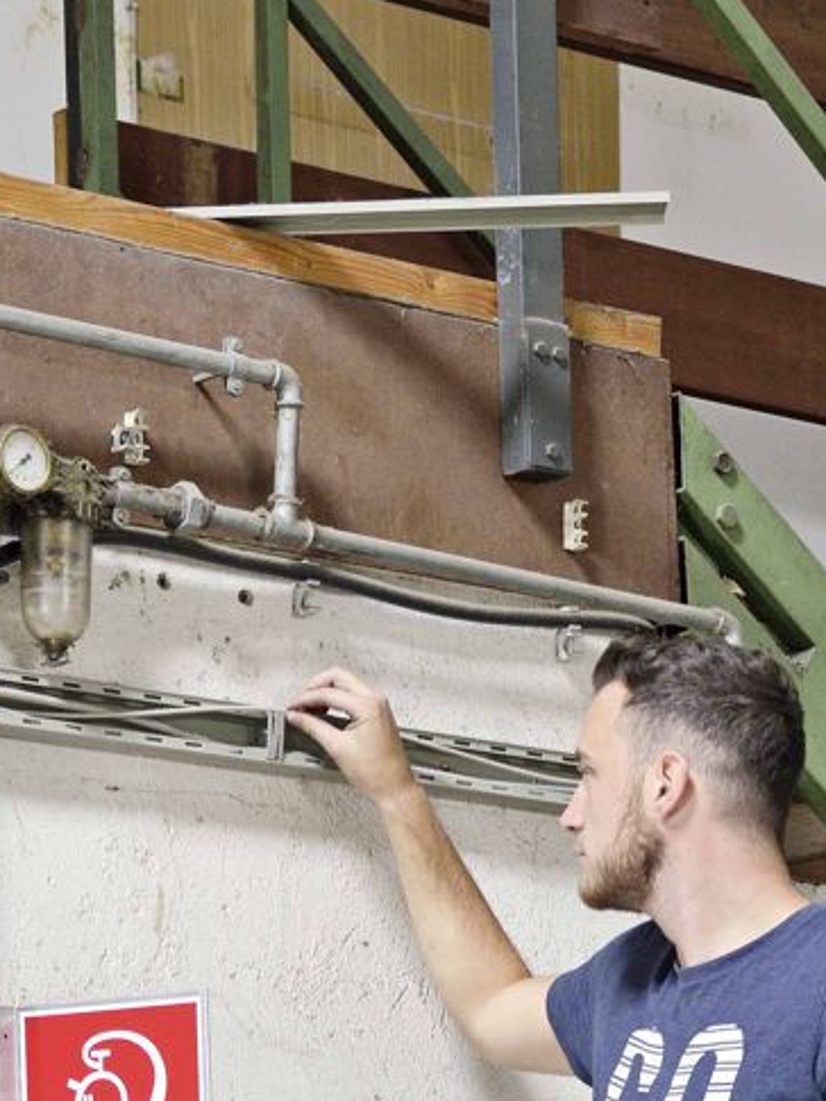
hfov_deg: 7.6
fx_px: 6233
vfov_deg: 9.6
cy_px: 2032
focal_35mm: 196
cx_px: 506
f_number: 5
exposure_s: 1/2.5
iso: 400
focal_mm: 52
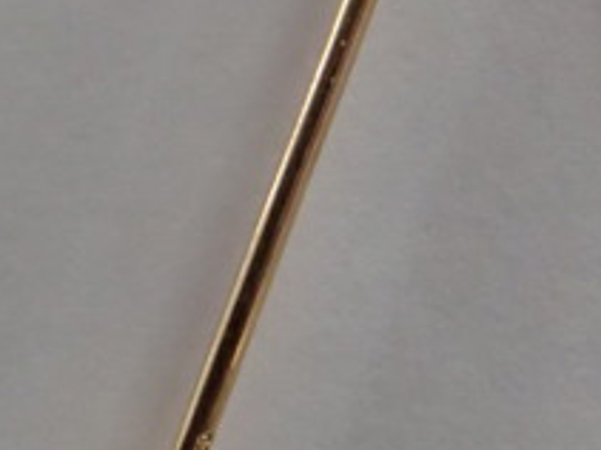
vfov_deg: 12.9
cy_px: 111
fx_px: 1978
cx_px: 610
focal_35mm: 114
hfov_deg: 16.9
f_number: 2.3
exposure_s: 1/80
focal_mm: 5.5
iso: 800
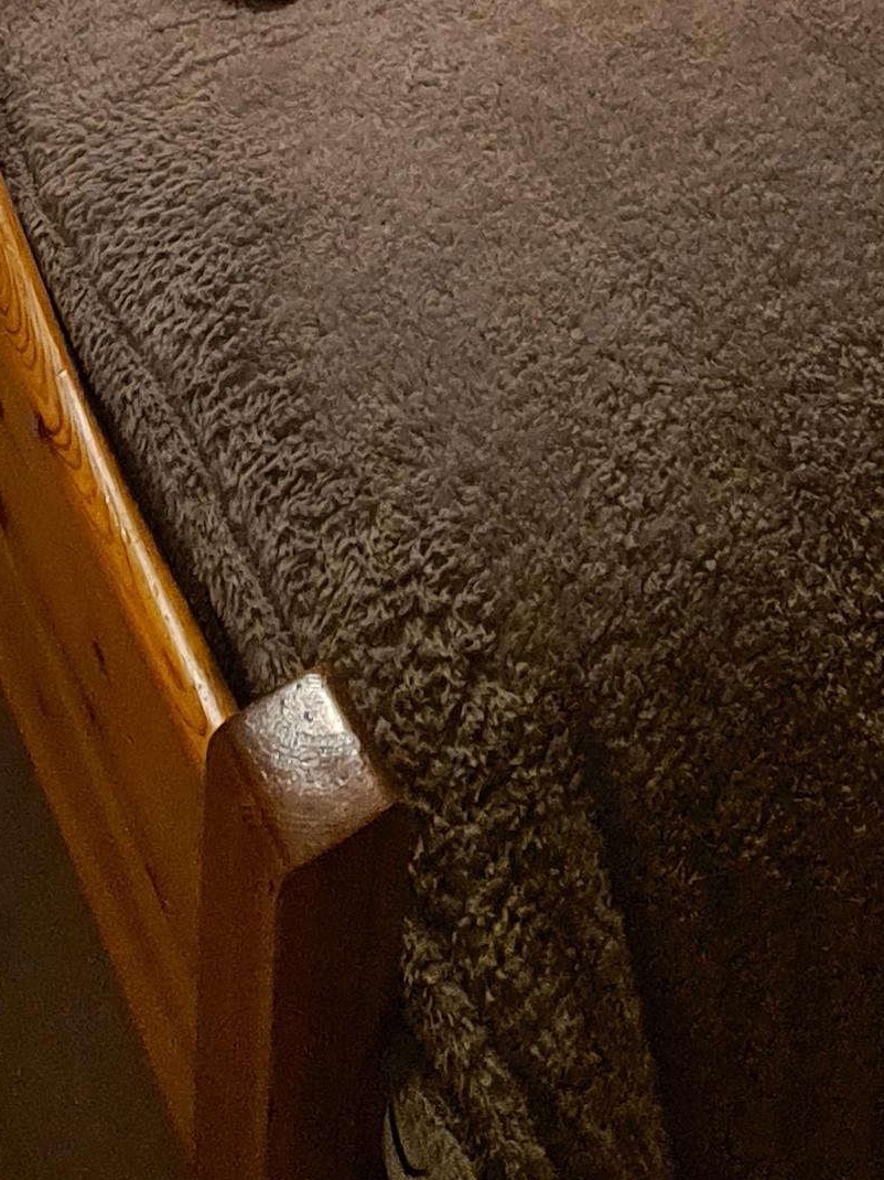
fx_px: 1669
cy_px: -820
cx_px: 277
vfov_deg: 24.0
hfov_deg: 29.4
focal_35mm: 49
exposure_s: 1/33
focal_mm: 2.2
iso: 400
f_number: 2.2
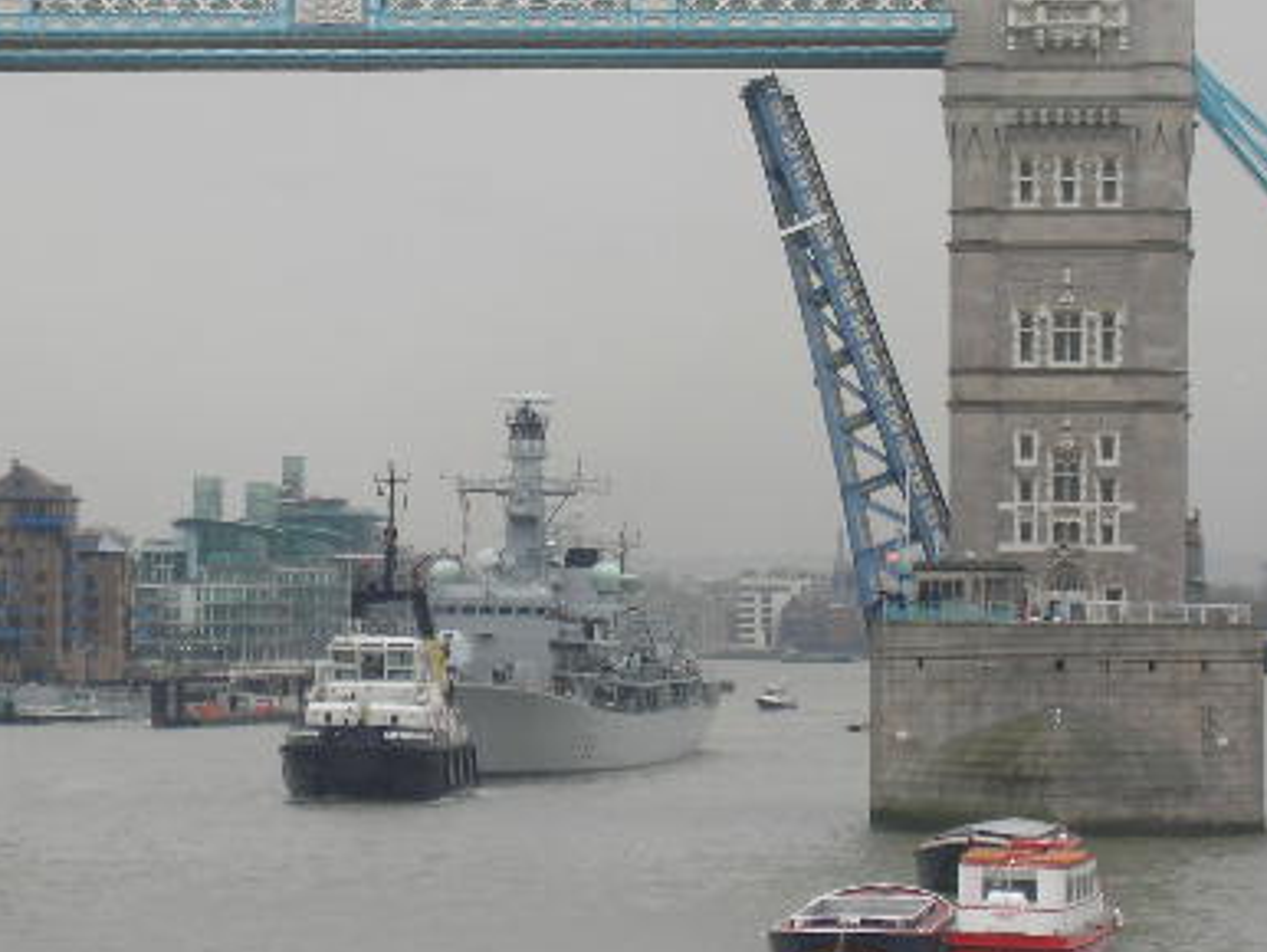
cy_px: 259
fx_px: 6556
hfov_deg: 11.0
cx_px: 414
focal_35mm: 179
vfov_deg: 8.3
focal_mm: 180
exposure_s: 1/125
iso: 64
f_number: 4.8
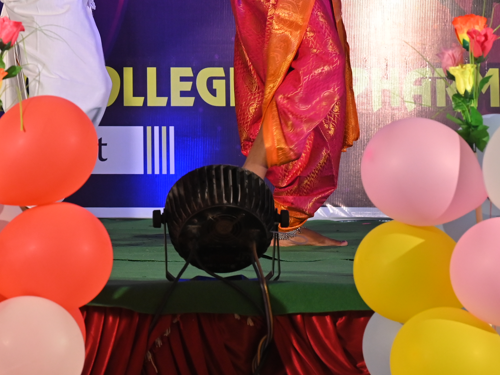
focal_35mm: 139
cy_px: -67
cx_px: -20
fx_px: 2008
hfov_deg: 13.9
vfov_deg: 10.5
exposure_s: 1/125
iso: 1250
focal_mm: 51
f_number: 5
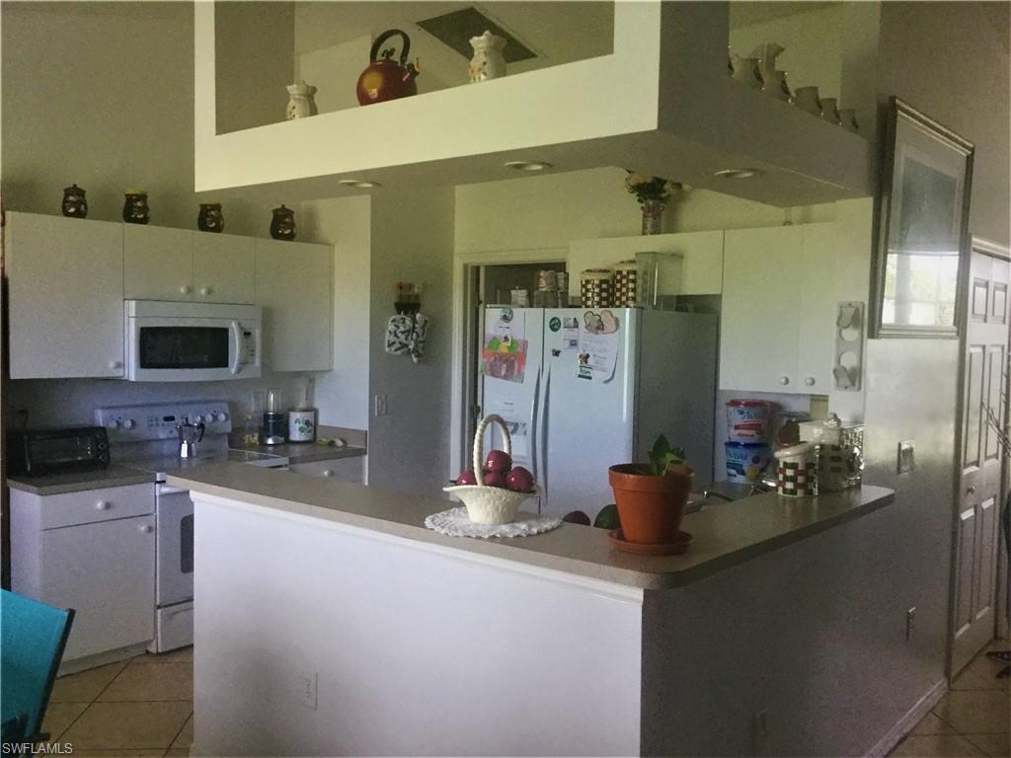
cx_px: 506
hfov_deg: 58.4
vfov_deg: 45.4
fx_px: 905
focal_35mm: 31
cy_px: 379
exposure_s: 1/30
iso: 40
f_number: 2.4
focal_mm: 3.3
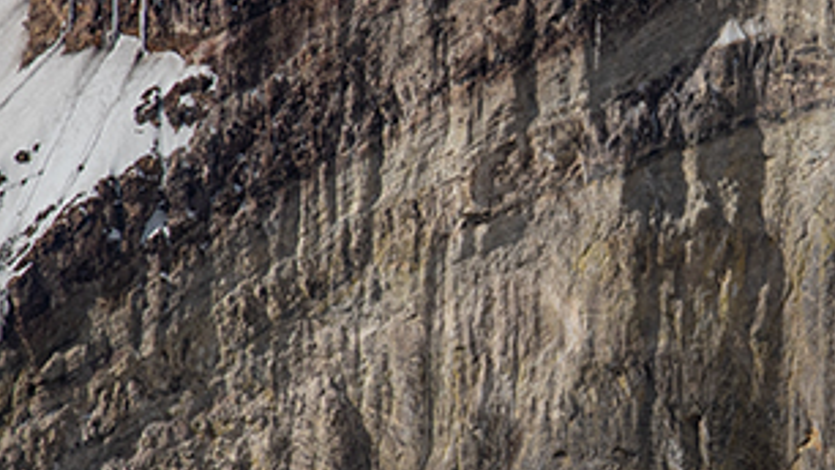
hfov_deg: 1.6
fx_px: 30660
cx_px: 764
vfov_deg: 0.9
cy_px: 292
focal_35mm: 1385
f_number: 8
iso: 100
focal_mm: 270
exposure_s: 1/320
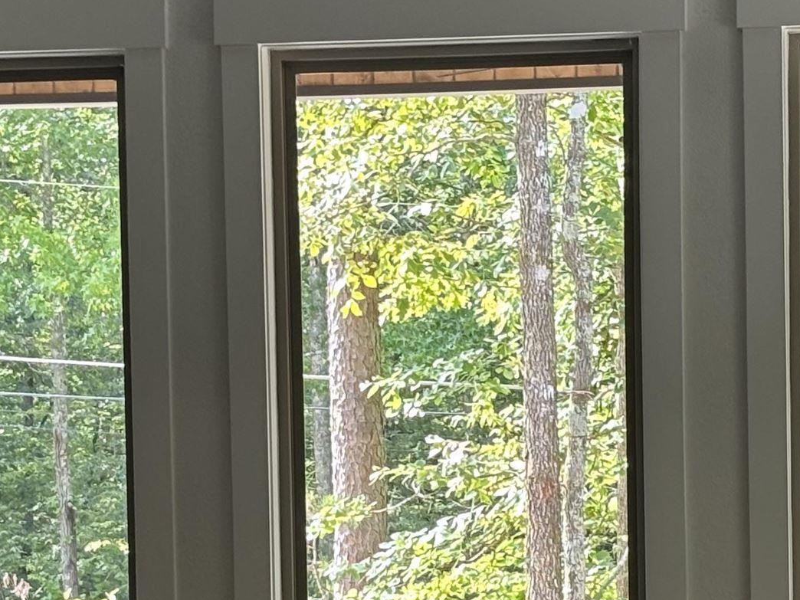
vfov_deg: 9.6
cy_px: 559
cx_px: 417
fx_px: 3536
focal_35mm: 153
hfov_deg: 12.9
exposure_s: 1/118
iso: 50
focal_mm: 5.96
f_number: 1.6
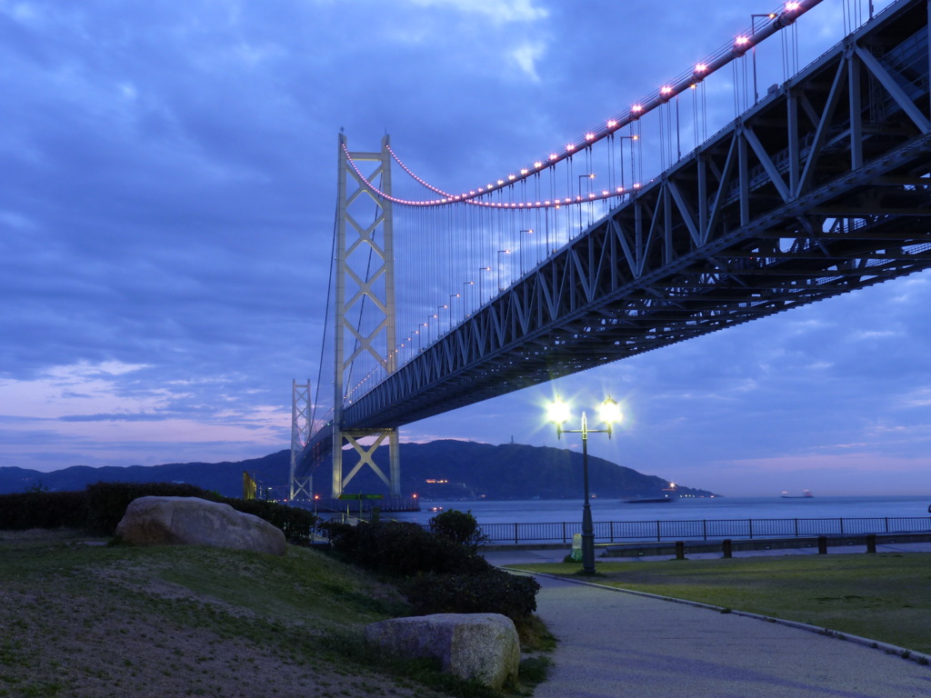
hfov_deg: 41.2
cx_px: 466
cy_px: 349
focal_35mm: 46
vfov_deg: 31.5
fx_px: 1237
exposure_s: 3.2
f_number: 5.6
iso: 80
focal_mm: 8.2
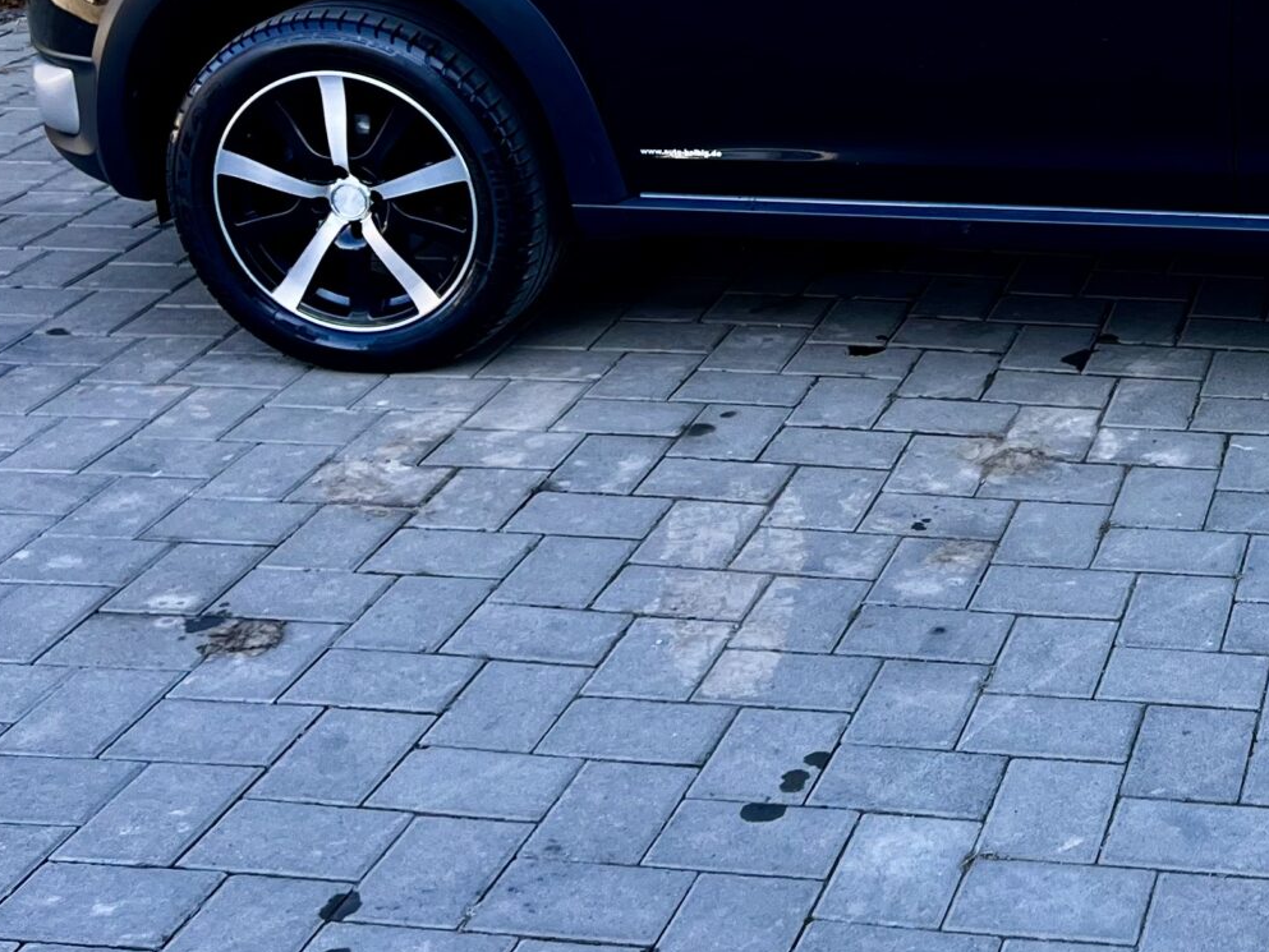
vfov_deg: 21.6
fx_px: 2456
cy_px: 139
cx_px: 1295
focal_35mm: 67
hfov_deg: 27.2
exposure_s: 1/371
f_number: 1.5
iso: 50
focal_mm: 5.7
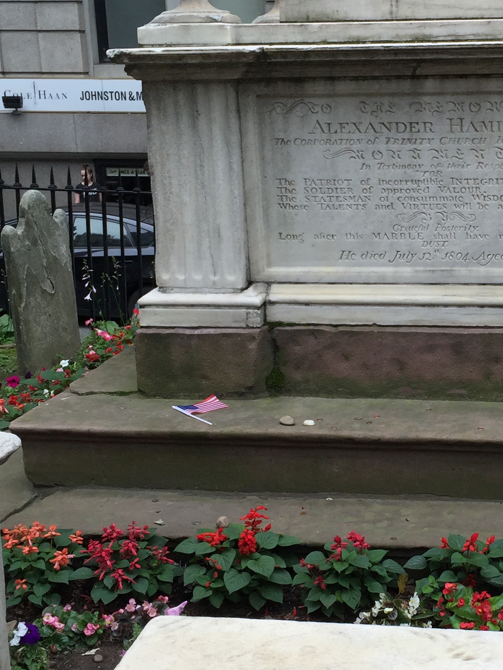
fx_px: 1143
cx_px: 442
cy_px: 343
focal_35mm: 59
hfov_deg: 24.2
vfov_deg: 32.7
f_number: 2.2
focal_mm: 4.15
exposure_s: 1/628
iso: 32
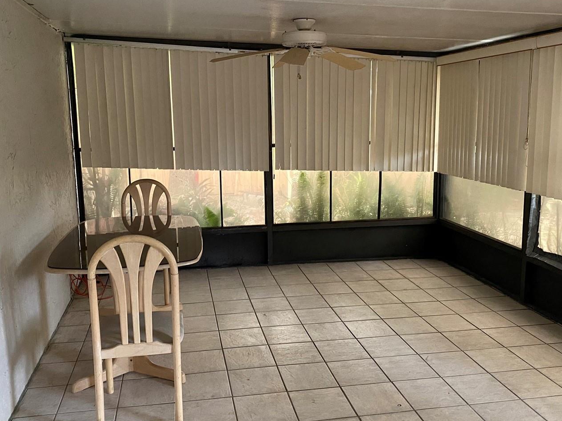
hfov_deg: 55.4
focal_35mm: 33
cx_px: 278
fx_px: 536
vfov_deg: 42.9
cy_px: 206
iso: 500
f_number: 1.8
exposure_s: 1/40
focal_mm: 4.25
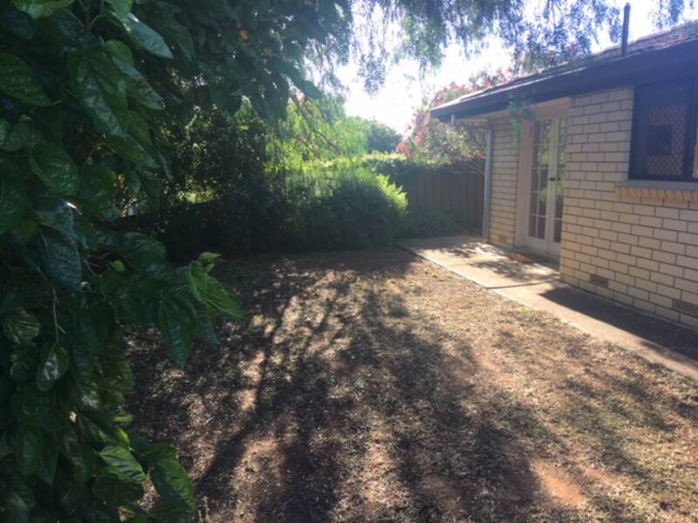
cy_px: 262
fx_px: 585
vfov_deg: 48.2
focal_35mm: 29
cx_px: 349
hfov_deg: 61.7
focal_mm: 4.15
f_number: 2.2
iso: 25
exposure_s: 1/223
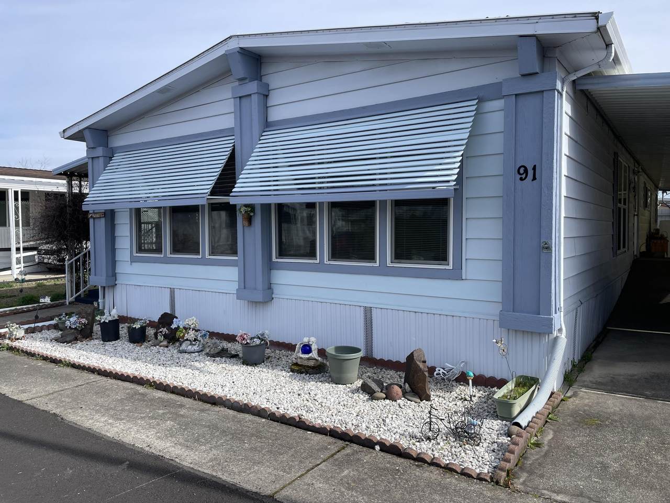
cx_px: 335
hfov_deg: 67.3
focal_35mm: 26
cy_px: 252
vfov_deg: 53.1
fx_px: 503
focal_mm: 4.2
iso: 32
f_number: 1.6
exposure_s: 1/2506
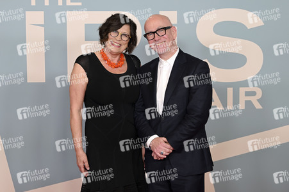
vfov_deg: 18.2
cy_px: 96
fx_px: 602
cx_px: 144
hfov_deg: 27.0
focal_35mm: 75
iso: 640
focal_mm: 75
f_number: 6.3
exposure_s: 1/125
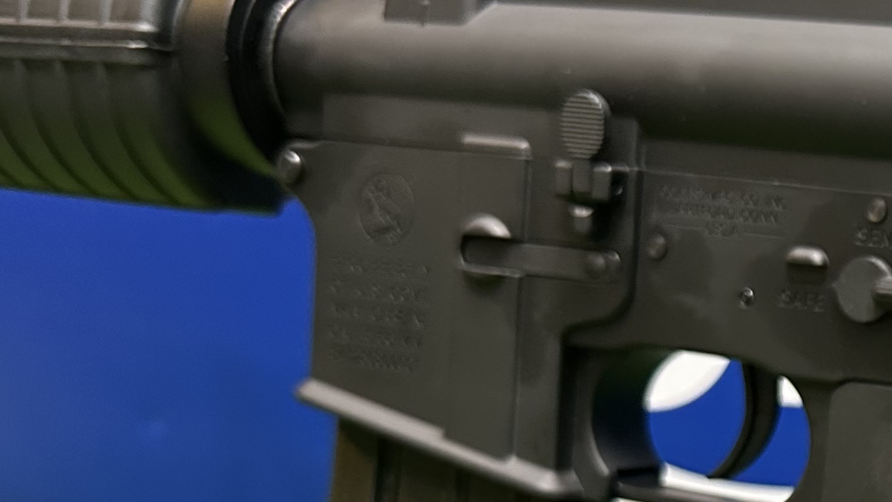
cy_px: 512
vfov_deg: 15.8
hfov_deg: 24.6
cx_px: 1155
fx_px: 1774
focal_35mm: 75
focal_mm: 6.86
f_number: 1.78
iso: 500
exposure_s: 1/50
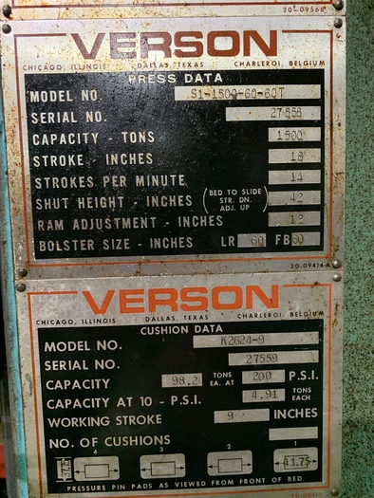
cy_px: 249
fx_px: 374
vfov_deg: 67.3
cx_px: 187
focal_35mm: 26
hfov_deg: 53.1
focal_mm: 4.25
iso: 800
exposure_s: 1/30
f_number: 1.8
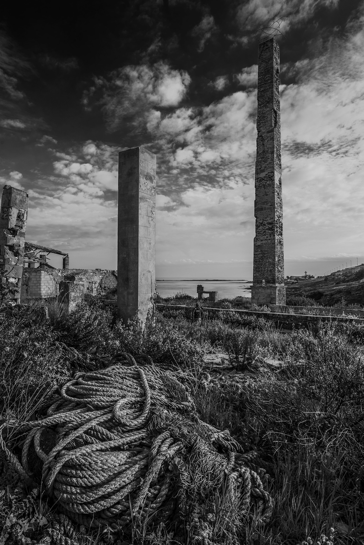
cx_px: 182
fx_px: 303
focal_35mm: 20
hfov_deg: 62.0
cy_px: 272
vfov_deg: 84.0
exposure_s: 1/80
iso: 100
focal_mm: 20
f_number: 13
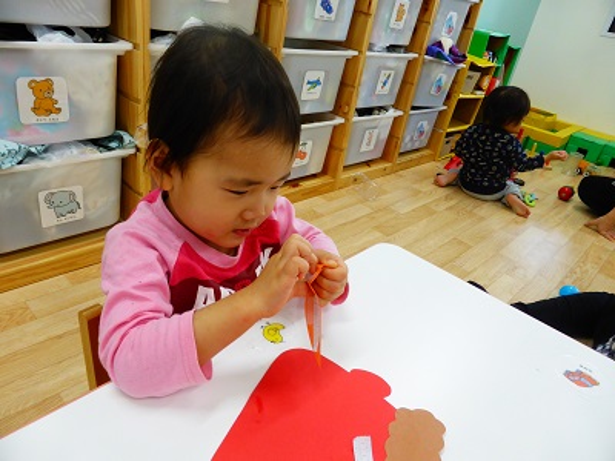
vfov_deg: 56.8
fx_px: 426
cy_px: 230
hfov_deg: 71.6
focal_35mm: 24
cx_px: 308
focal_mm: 4.3
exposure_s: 1/60
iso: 250
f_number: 3.3
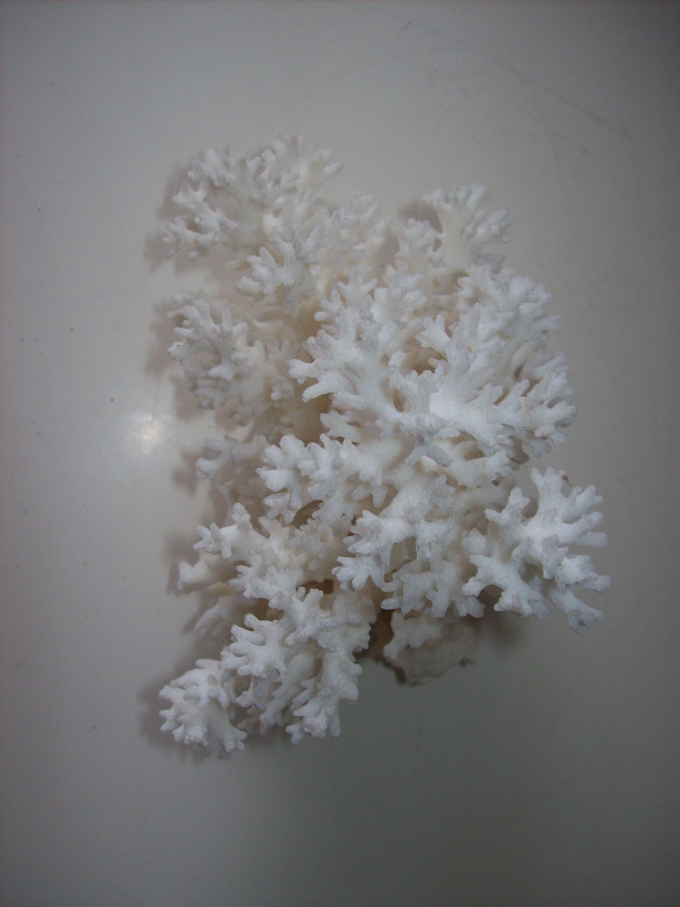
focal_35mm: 36
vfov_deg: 51.4
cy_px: 454
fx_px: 943
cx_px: 340
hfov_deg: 39.6
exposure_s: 1/64
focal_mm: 6
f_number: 2.7
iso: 80
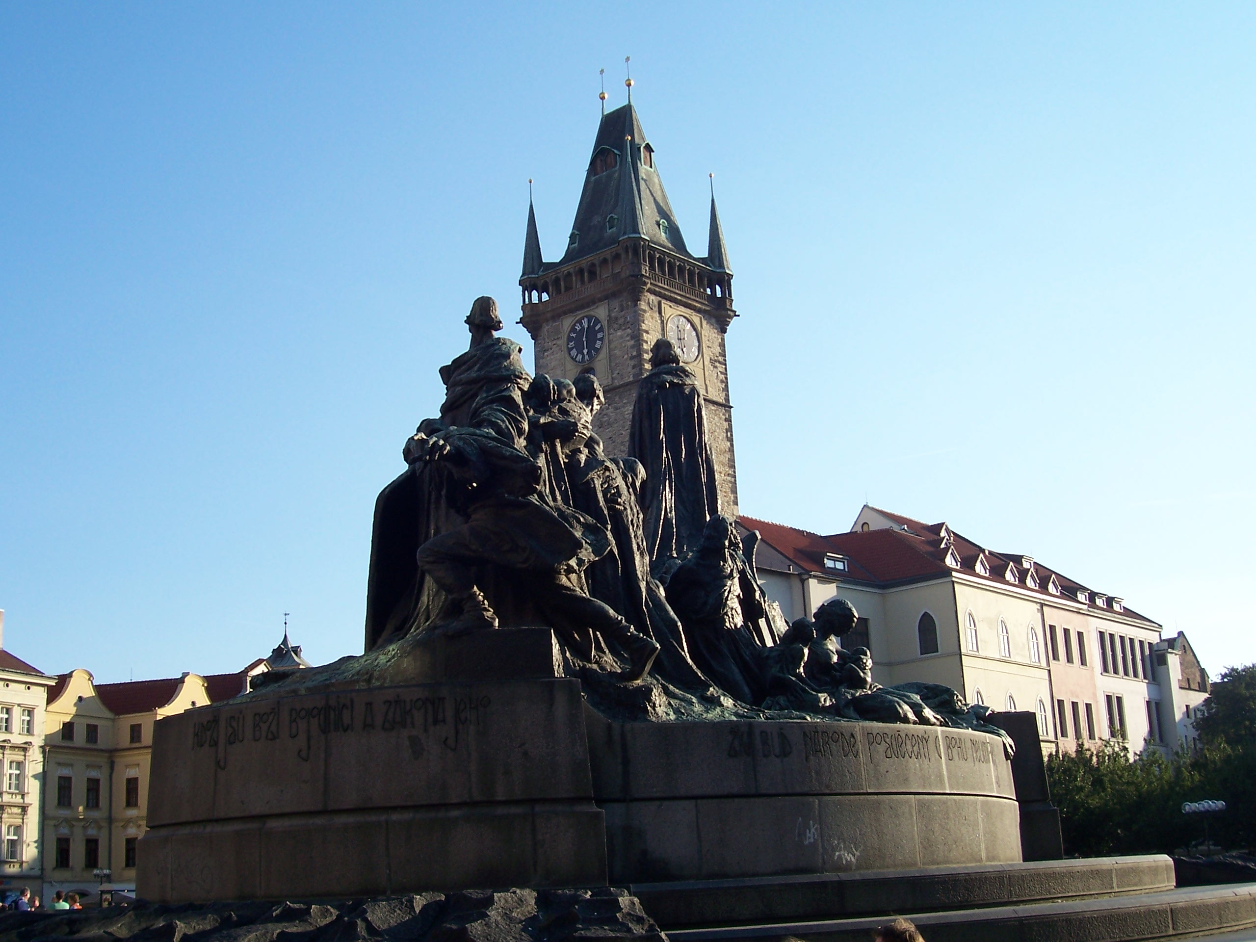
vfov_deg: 34.3
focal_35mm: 42
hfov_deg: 44.8
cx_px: 628
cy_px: 471
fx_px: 1524
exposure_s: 1/250
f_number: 5.6
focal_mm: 7
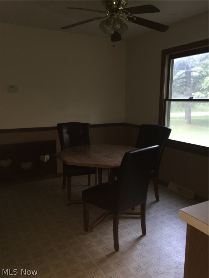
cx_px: 104
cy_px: 139
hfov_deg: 48.2
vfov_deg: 61.7
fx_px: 233
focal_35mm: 29
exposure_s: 1/16
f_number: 2.2
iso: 80
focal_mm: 4.15
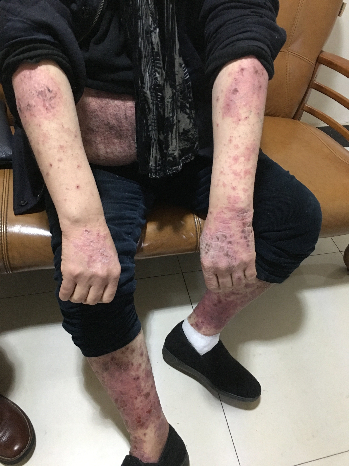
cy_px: 233
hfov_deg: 48.2
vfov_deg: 61.7
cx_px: 174
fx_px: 390
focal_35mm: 29
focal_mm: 4.15
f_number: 2.2
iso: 160
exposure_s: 1/8
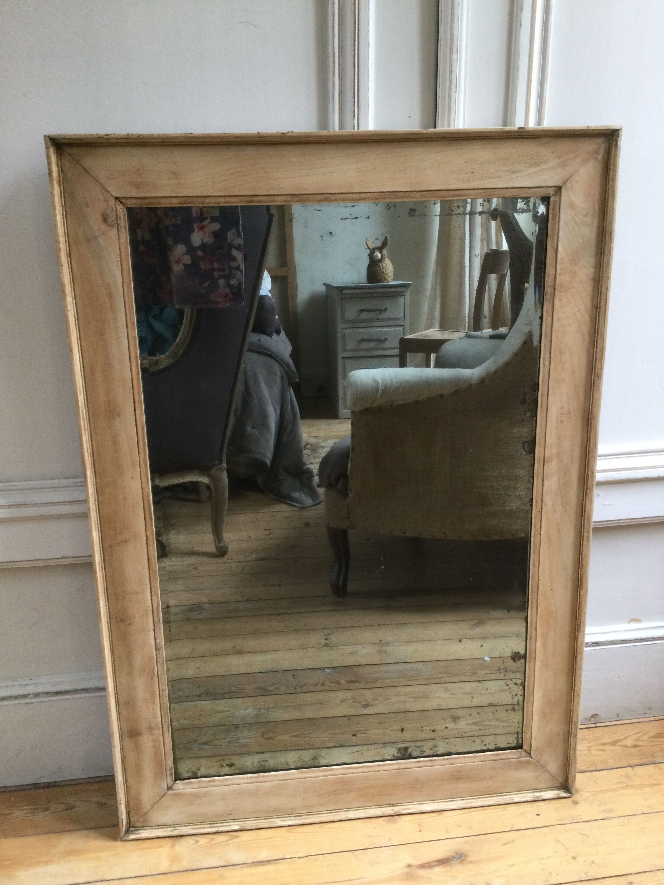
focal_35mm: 31
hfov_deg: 45.4
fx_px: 793
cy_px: 442
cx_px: 332
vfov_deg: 58.4
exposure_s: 1/33
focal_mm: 3.3
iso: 160
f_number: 2.4
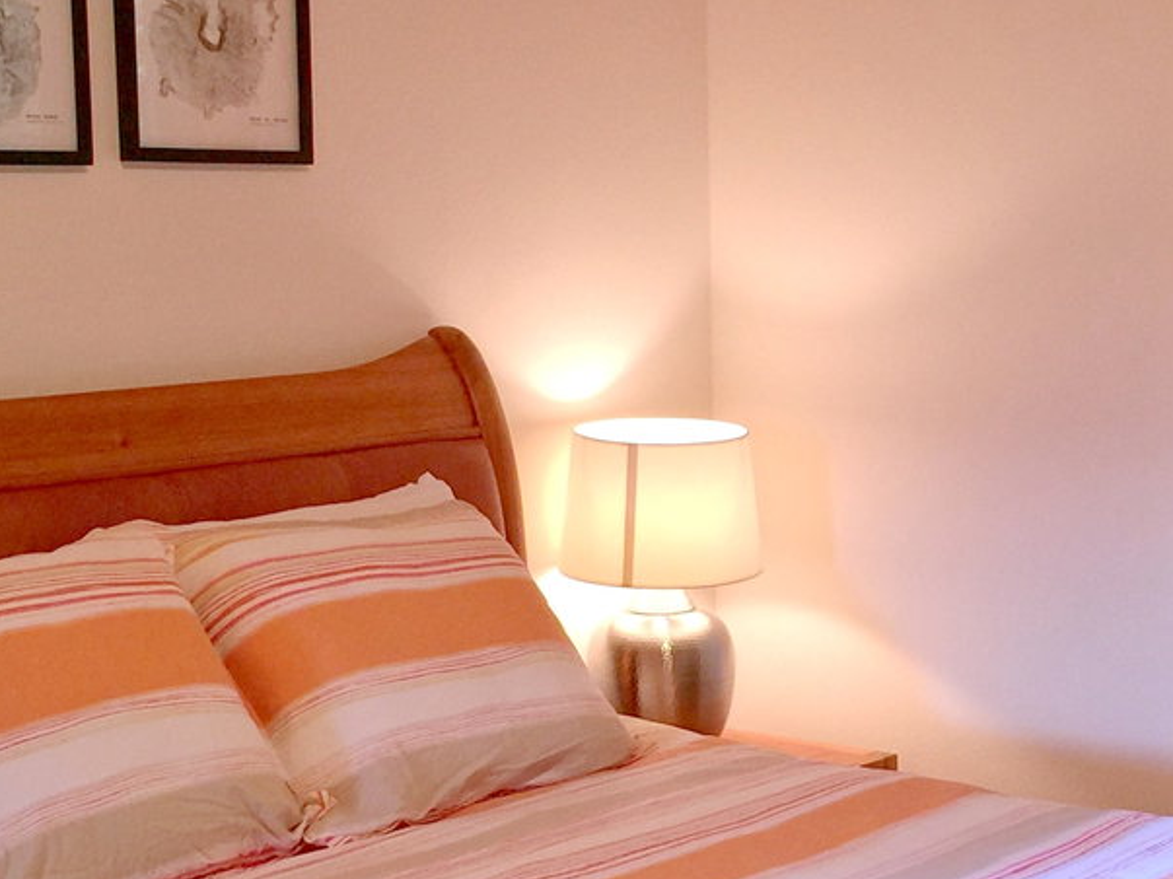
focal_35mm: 77
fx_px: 2609
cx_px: 801
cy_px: 558
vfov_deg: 19.1
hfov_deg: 25.2
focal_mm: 4.15
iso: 50
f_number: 2.2
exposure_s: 1/15
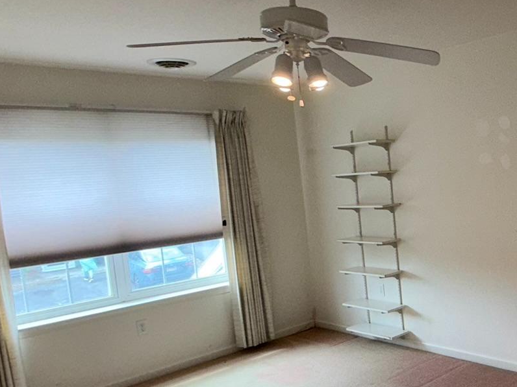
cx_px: 486
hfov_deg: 45.4
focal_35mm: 36
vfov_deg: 39.6
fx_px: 538
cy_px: 221
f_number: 2.2
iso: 40
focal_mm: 2.22
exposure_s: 1/122
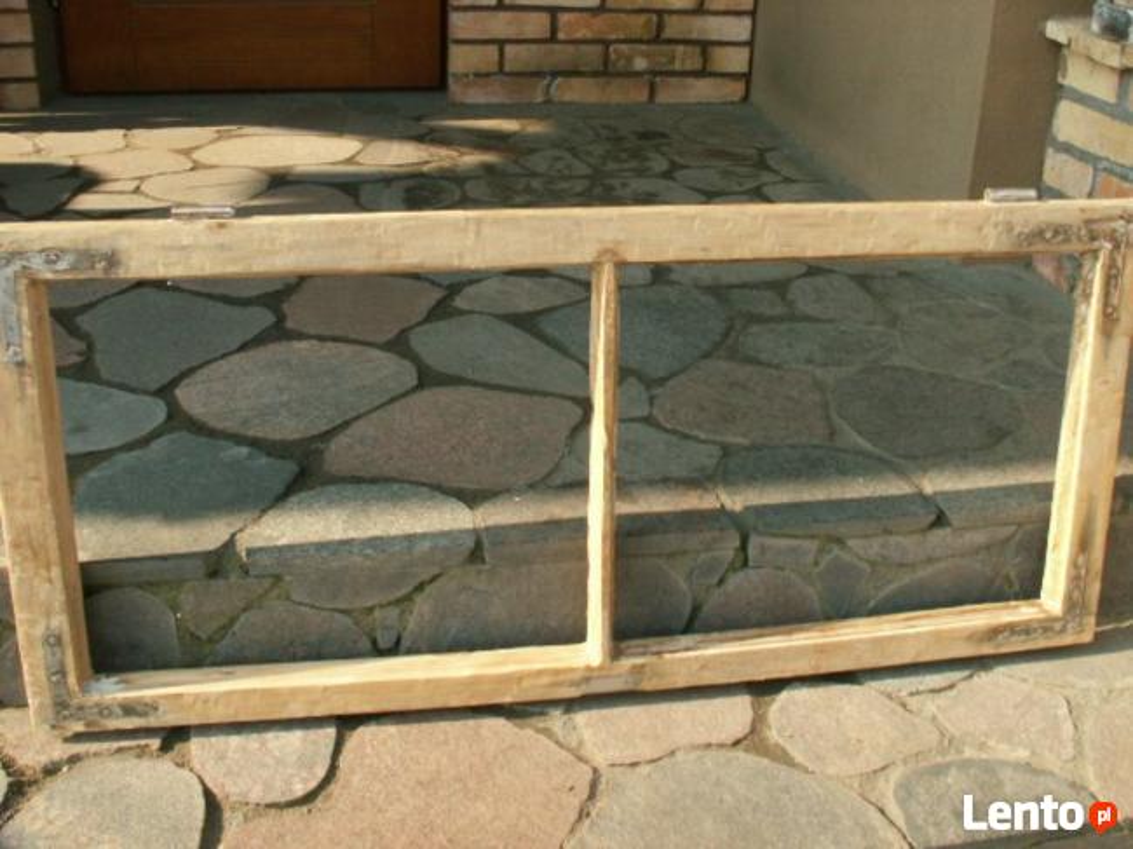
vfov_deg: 40.7
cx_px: 566
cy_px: 424
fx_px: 1145
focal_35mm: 35
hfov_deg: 52.6
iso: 50
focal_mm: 5.86
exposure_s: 1/50
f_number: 8
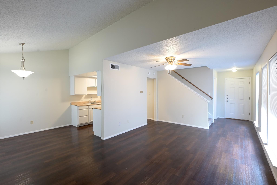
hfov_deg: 96.8
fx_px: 123
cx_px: 138
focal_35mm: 16
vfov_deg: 73.7
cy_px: 92
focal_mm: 16
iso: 1400
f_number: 8
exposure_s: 1/15
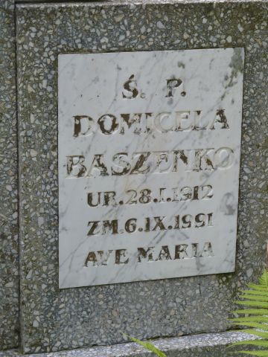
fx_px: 1146
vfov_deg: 17.7
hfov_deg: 13.3
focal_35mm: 111
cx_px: 134
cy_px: 178
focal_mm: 18.2
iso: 80
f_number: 4.4
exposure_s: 1/100
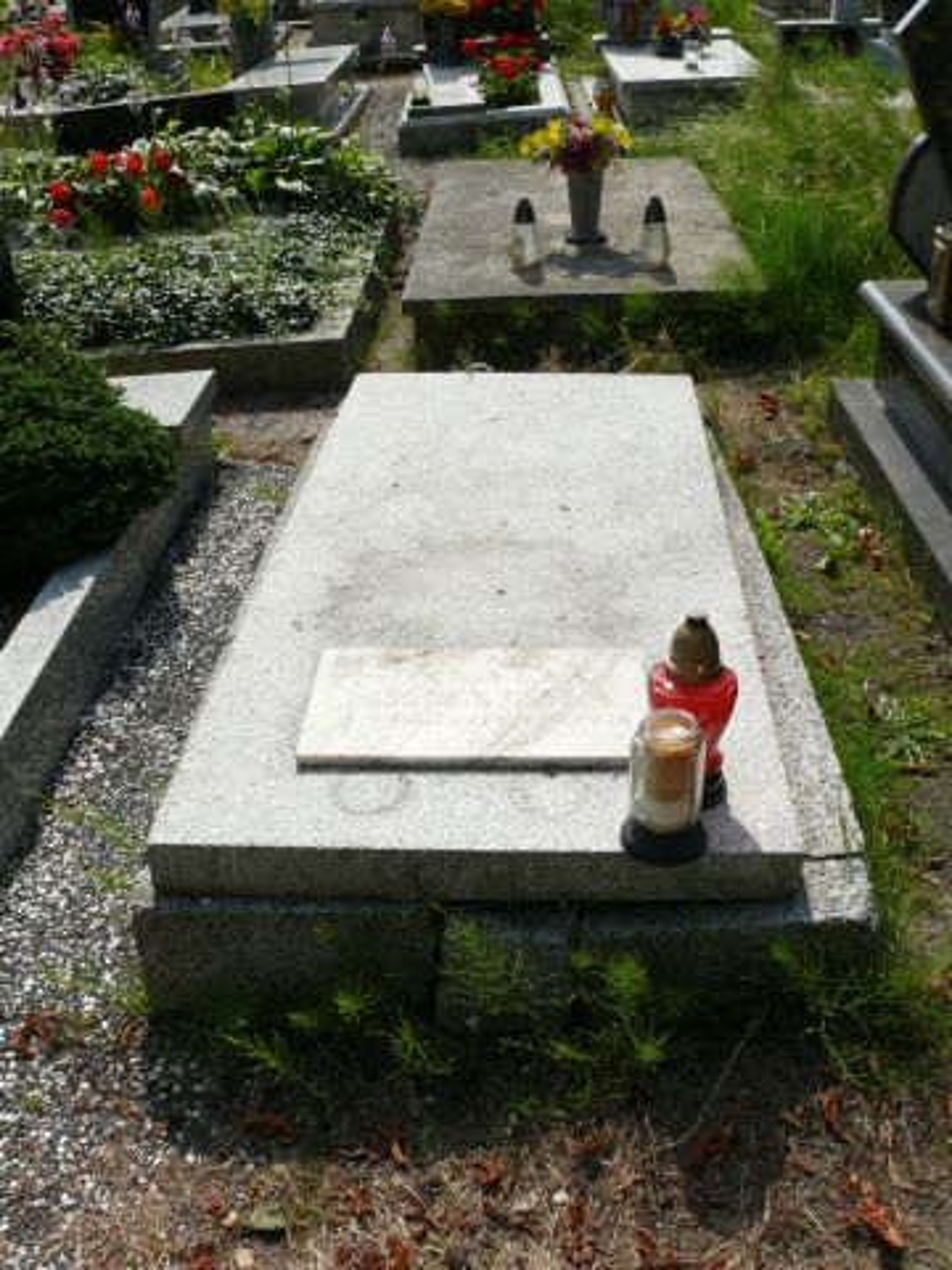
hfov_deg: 40.7
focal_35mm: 35
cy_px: 635
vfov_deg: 52.6
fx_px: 1283
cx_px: 476
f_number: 6.3
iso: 100
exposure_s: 1/400
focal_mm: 7.4
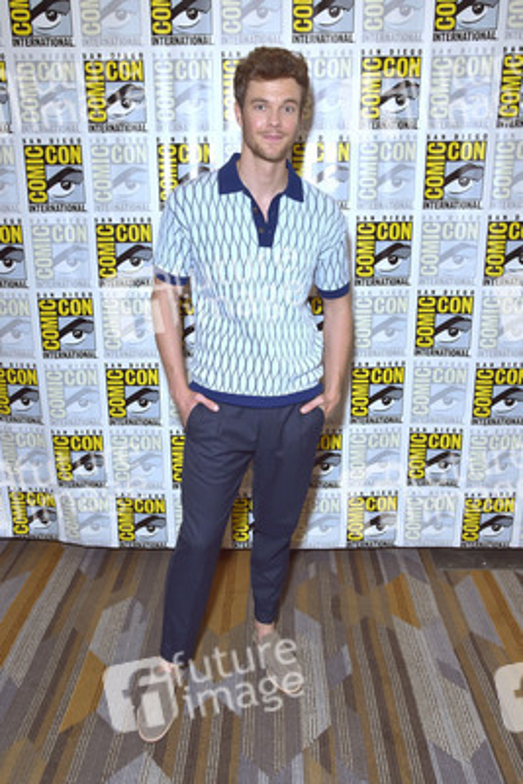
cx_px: 262
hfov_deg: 42.4
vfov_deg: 60.3
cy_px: 392
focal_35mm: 31
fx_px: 675
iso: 800
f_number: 6.3
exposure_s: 1/250
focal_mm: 31
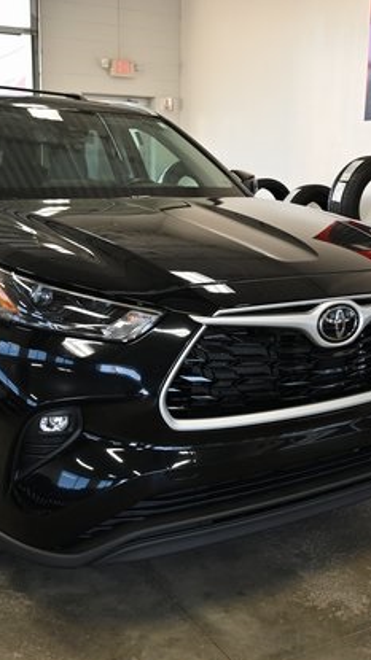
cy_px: 336
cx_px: 178
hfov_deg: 27.8
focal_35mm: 43
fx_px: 750
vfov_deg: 47.6
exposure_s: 1/250
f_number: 4
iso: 400
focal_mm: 26.5
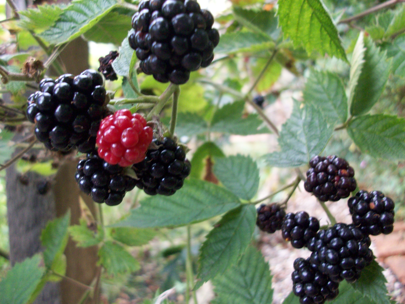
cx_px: 202
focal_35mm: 34
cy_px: 152
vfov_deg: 41.8
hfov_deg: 54.0
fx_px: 398
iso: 160
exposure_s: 1/27.3
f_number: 2.8
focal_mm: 5.7
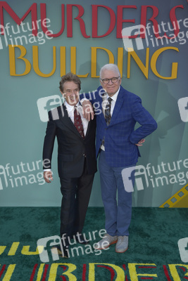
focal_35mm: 46
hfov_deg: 29.3
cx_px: 94
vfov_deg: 42.7
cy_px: 140
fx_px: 360
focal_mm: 46
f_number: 6.3
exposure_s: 1/250
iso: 400
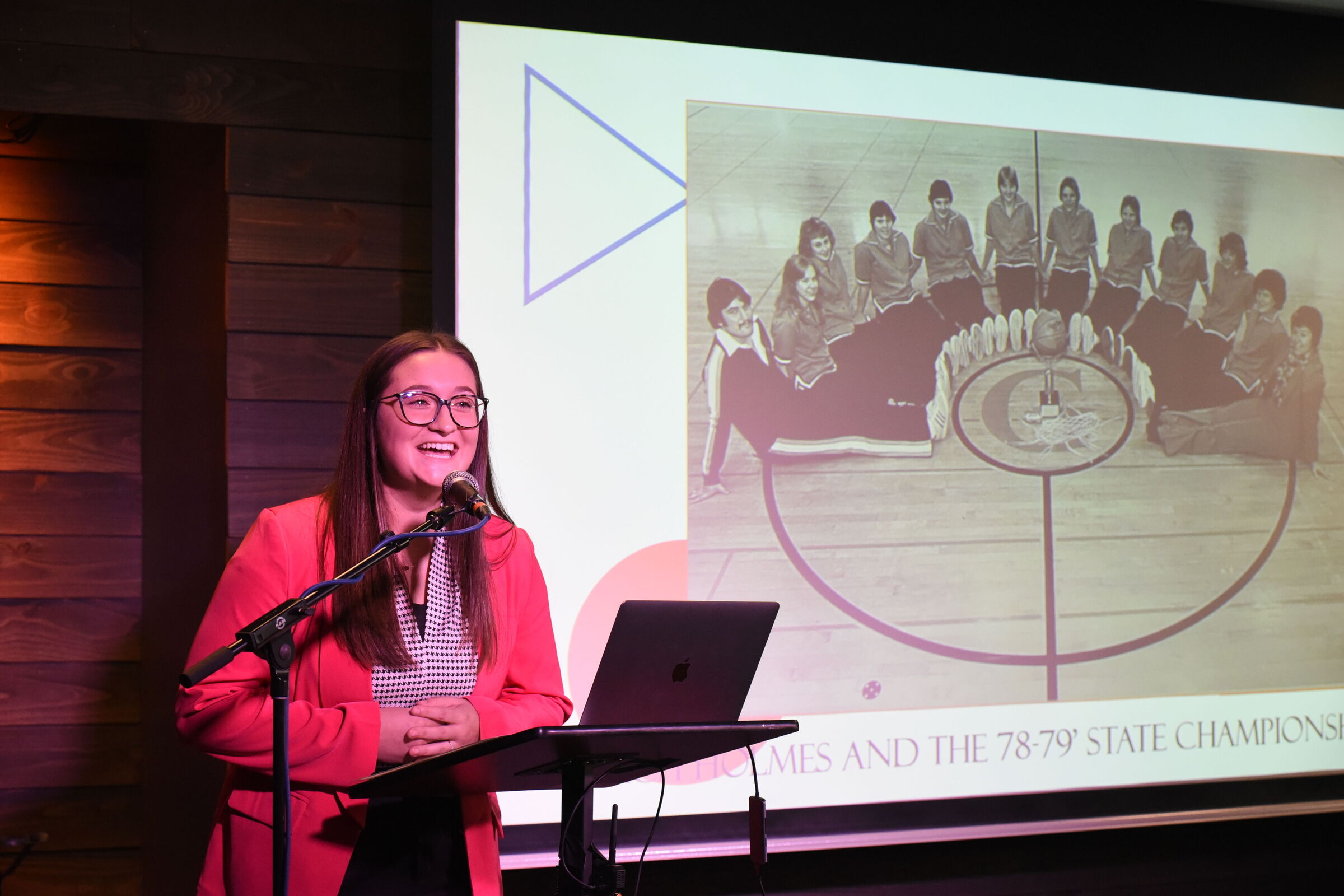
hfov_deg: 28.8
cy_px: 448
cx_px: 672
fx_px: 2613
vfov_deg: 19.5
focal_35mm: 70
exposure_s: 1/400
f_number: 5.6
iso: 5000
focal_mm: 70
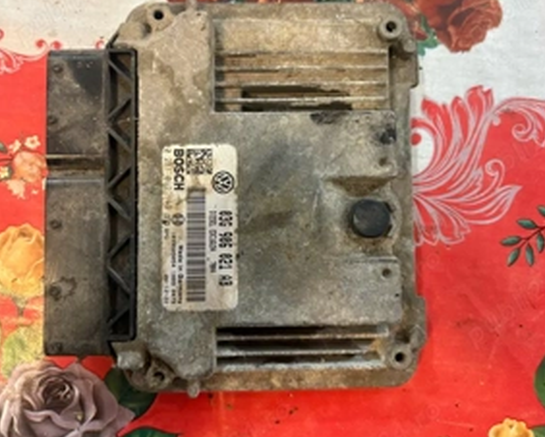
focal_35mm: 36
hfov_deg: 50.2
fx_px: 581
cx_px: 267
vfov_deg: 41.0
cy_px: 170
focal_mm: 5.96
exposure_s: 1/50
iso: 250
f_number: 1.6
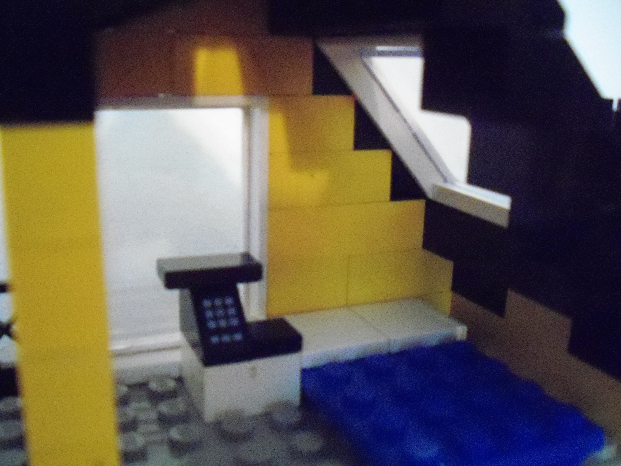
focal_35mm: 38
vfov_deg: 37.7
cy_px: 233
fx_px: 682
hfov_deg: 49.0
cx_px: 310
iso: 1600
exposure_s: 1/25
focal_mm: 6.3
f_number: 3.5
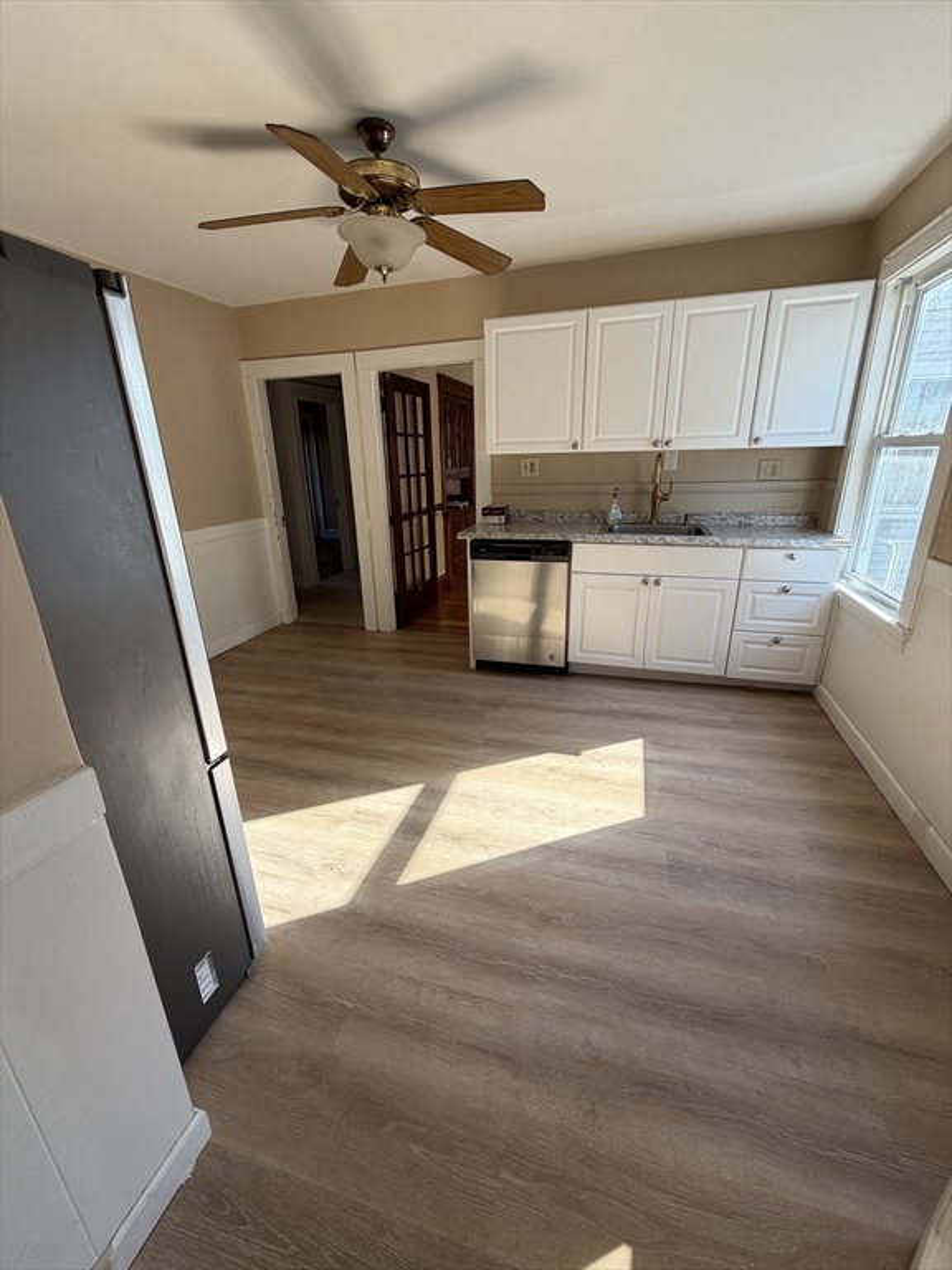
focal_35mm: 14
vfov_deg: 102.1
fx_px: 513
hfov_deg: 85.7
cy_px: 635
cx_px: 476
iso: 80
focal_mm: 2.22
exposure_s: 1/121
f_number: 2.2
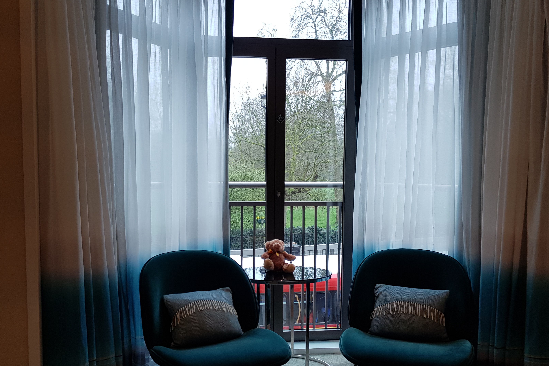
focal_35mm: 34
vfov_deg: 38.8
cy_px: 207
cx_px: 276
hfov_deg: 55.8
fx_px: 518
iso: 40
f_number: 1.7
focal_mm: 4.2
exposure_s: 1/104
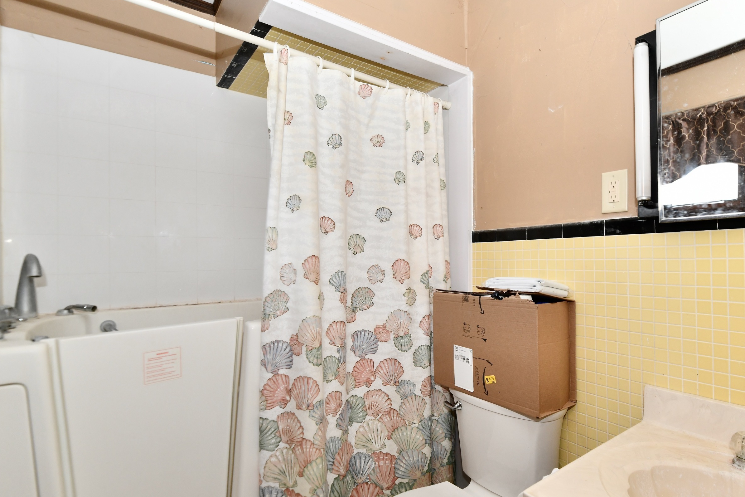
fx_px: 372
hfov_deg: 89.5
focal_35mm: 18
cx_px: 420
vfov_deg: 67.1
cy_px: 281
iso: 640
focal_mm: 14
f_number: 6.3
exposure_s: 1/60
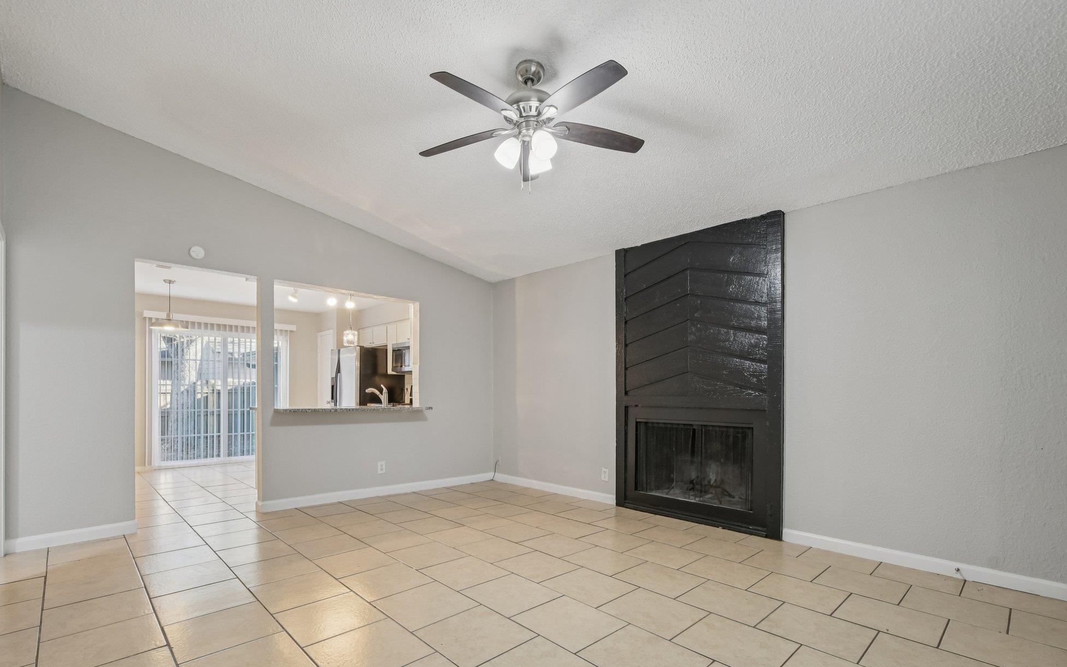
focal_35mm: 16
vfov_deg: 71.1
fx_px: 465
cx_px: 524
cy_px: 362
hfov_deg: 97.8
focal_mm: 10
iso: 400
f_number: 8
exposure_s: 1/10
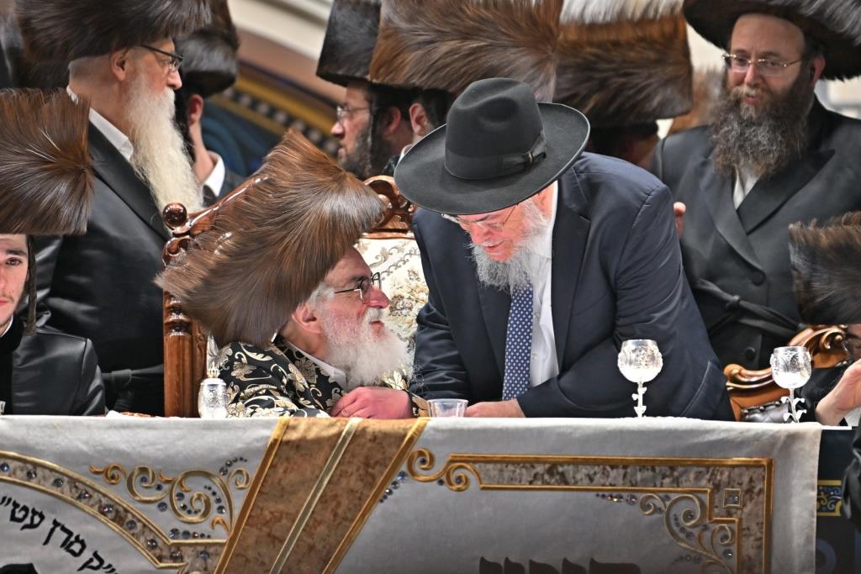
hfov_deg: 6.9
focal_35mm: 300
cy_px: 287
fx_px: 7176
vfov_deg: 4.6
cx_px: 430
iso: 640
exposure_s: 1/640
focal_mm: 200
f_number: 2.8
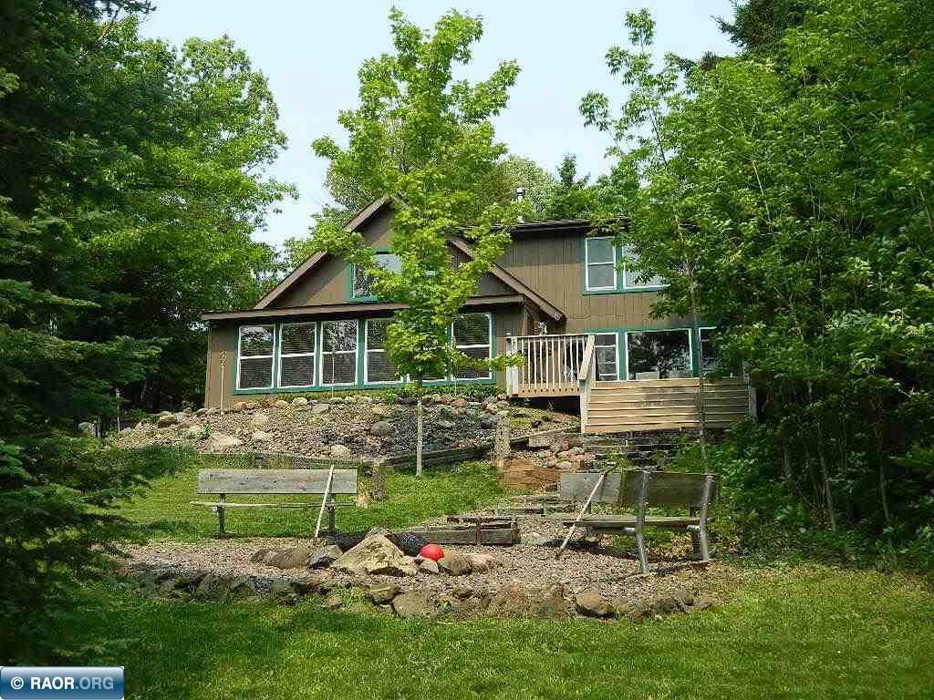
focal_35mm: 41
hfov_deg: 45.8
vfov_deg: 35.1
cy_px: 350
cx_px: 467
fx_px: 1106
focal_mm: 7.3
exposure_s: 1/640
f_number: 3.5
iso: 110
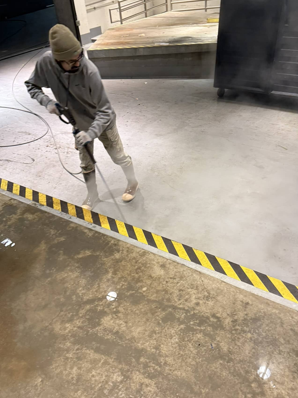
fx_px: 333
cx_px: 172
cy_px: 203
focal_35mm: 29
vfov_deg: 61.7
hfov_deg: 48.0
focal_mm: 6.76
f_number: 1.78
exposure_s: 1/56
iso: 400
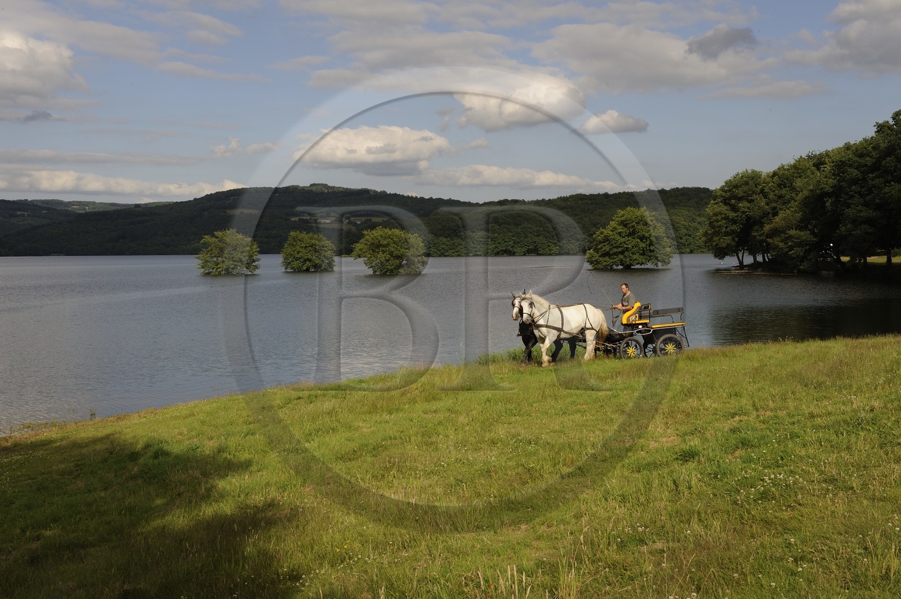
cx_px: 450
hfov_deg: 44.5
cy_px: 300
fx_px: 1100
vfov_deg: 30.5
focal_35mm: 44
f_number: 14
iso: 200
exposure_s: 1/200
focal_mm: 44
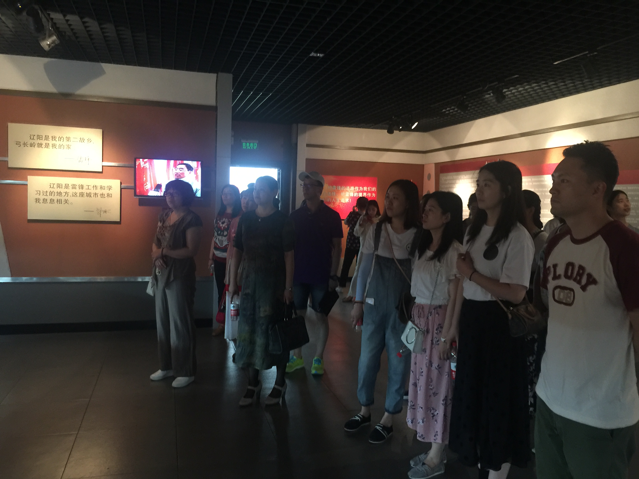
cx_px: 320
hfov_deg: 61.7
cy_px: 240
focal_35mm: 29
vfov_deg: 48.2
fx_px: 535
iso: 125
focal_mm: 4.15
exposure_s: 1/8
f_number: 2.2
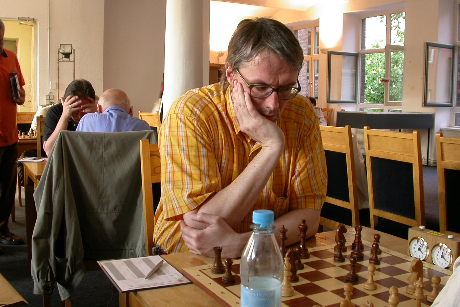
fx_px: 511
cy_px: 161
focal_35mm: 40
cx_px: 229
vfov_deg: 33.4
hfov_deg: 48.5
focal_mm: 7.85
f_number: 3.7
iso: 100
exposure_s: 1/18.8
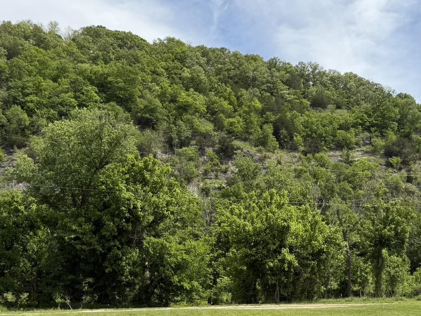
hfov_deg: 45.2
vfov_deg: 35.0
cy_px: 193
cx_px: 274
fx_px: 499
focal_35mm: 41
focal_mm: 6.76
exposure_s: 1/4673
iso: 80
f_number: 1.78
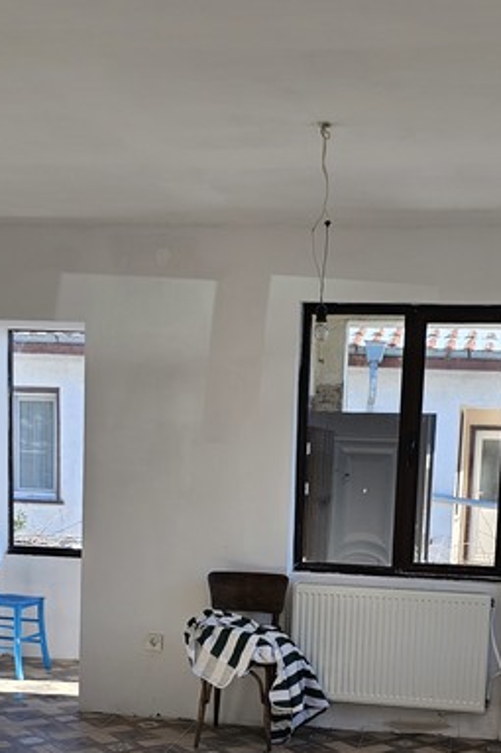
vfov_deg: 38.4
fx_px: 1045
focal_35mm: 50
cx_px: 314
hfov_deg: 26.9
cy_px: 582
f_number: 1.7
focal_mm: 6.3
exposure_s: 1/120
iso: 10
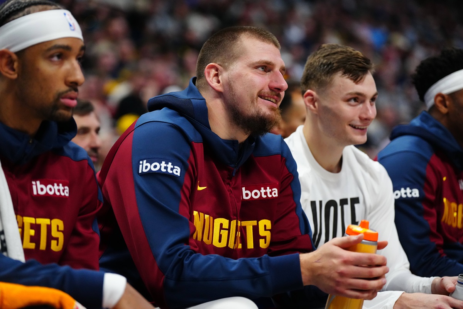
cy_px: 154
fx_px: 1620
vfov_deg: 10.9
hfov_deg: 16.3
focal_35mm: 126
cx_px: 232
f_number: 2.8
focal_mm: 126
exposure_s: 1/2500
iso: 5000
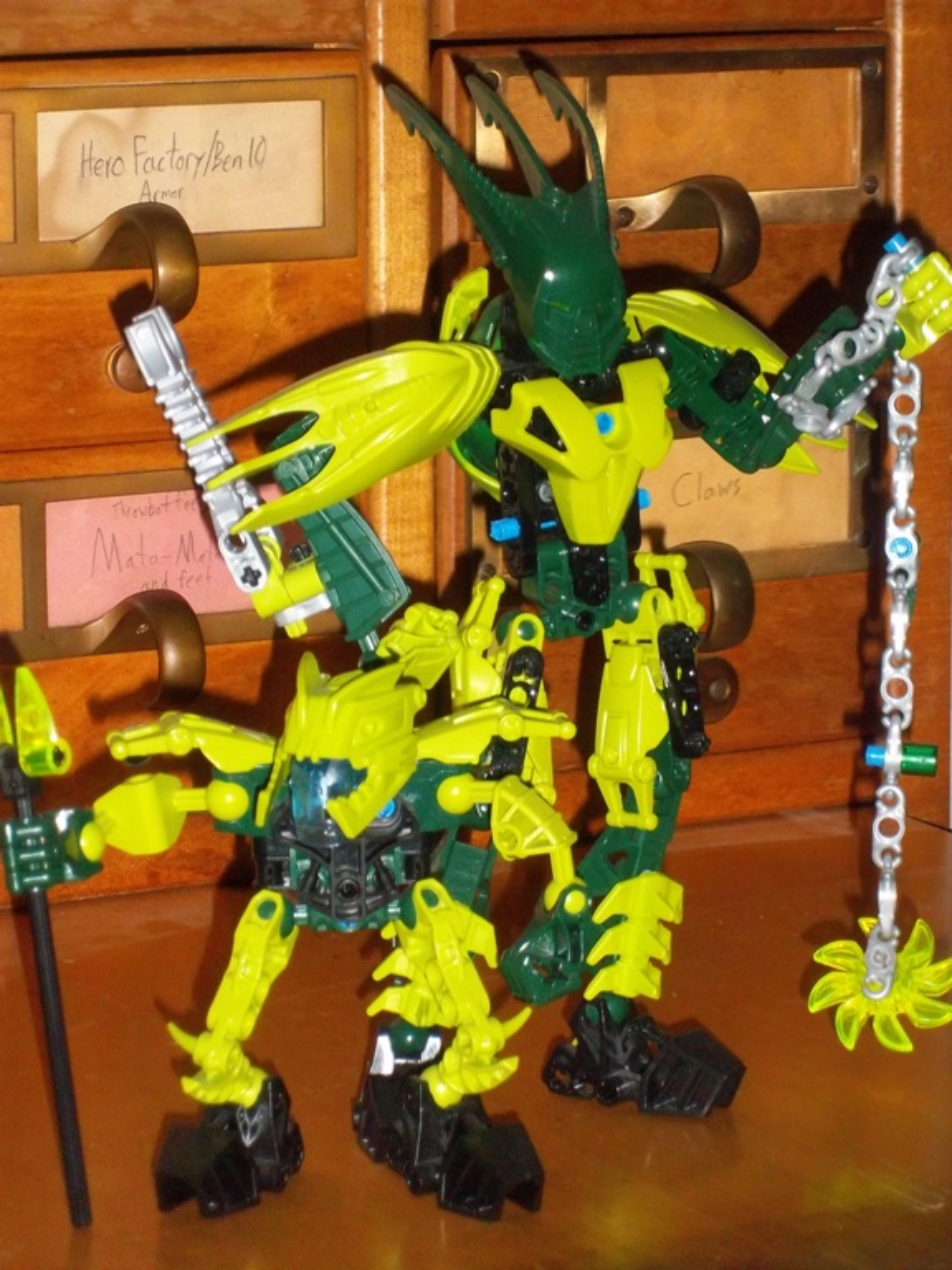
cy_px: 635
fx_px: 5134
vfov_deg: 14.1
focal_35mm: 140
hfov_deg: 10.6
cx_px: 476
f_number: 5.9
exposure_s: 1/60
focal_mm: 25.25
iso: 320
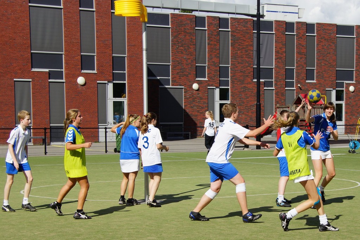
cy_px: 120
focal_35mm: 60
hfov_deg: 33.4
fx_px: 600
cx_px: 180
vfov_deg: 22.7
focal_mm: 40
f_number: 7.1
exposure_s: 1/500
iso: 100
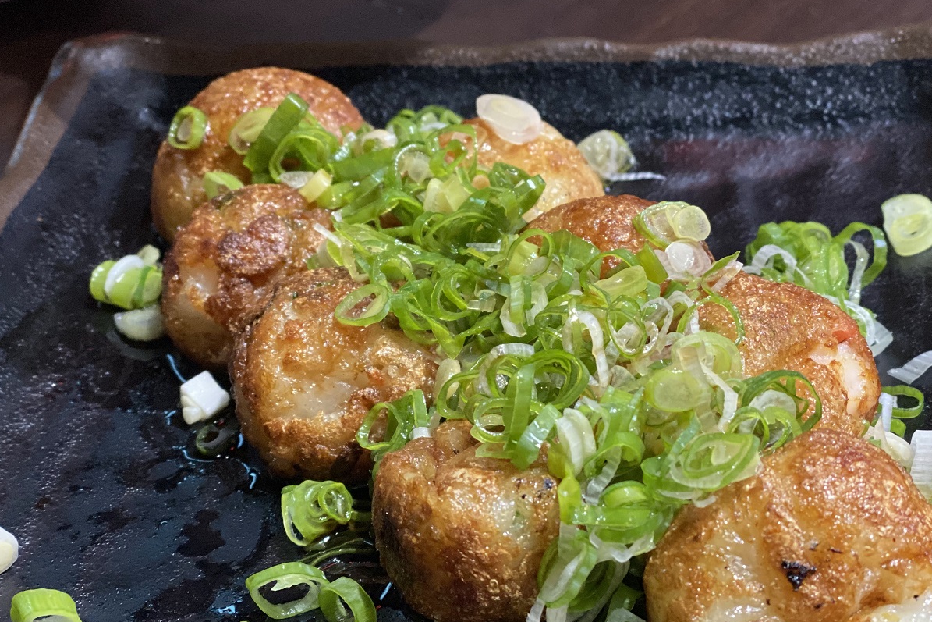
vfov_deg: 18.6
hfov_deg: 27.6
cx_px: 585
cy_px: 405
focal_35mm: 73
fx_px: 1890
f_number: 2
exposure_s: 1/30
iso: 320
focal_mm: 6
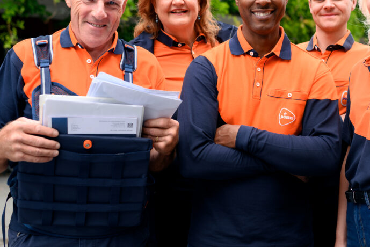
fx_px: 535
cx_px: 245
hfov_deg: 37.8
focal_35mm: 52
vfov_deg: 25.9
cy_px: 87
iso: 200
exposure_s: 1/500
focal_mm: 35
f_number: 3.2
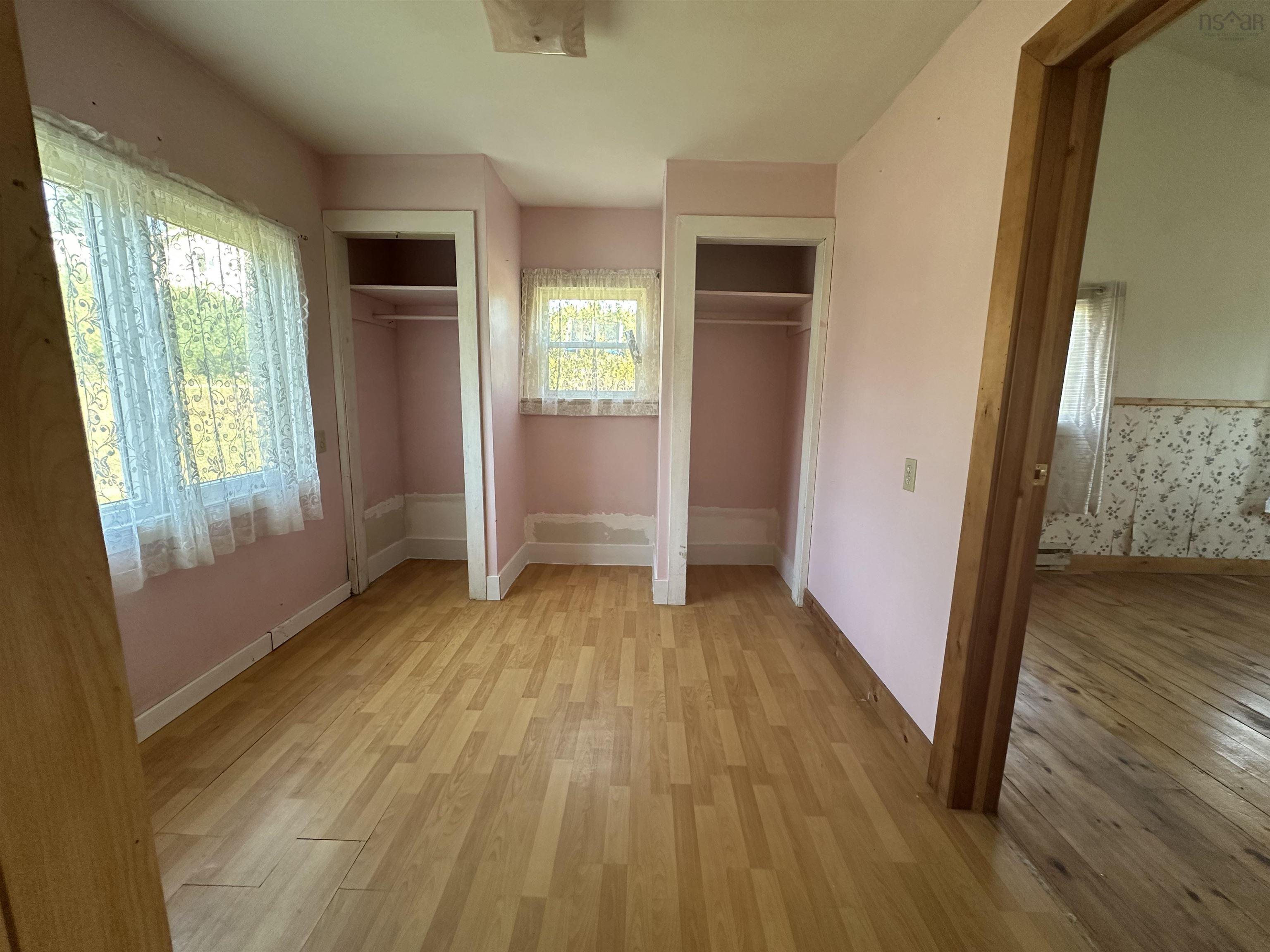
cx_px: 635
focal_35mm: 14
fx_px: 514
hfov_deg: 102.1
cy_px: 476
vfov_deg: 85.7
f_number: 2.2
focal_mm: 2.22
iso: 250
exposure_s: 1/120
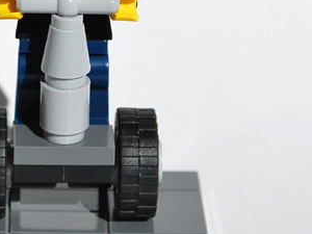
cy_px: 82
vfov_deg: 8.0
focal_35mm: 185
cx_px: 62
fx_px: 1669
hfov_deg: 10.6
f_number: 8
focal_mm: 55
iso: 100
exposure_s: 1/800
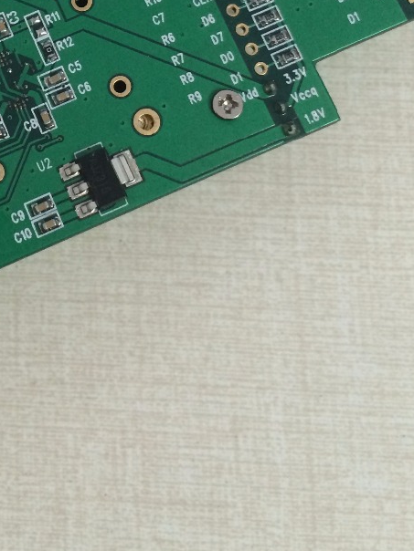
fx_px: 1021
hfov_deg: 22.3
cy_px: -16
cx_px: 30
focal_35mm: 64
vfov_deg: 28.2
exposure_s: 1/30
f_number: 2.2
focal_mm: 4.15
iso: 160
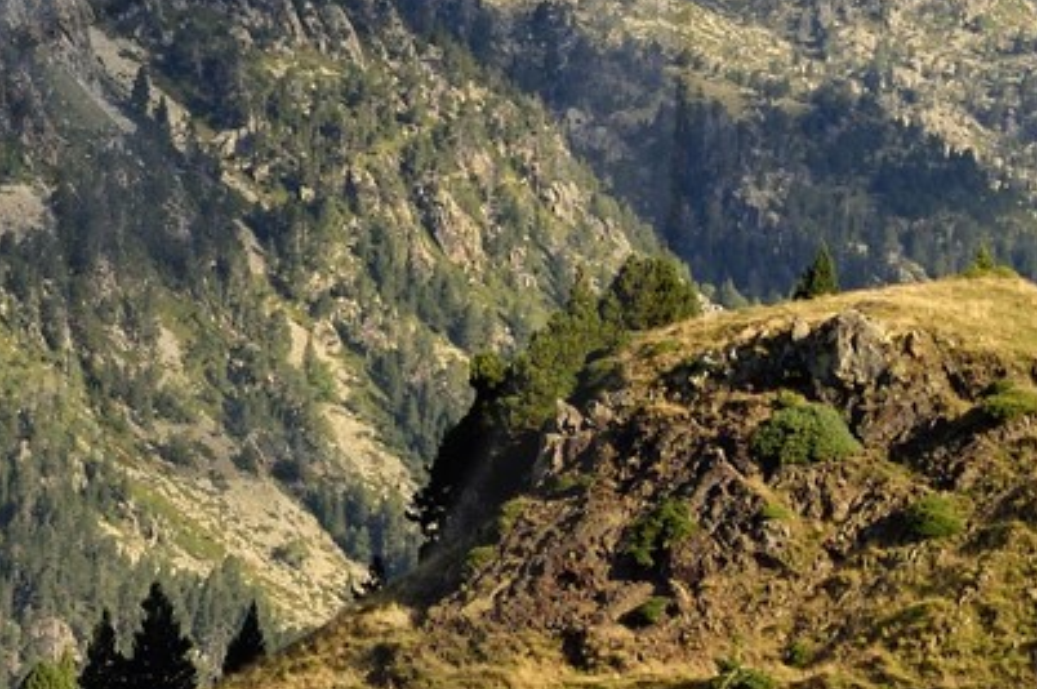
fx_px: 7106
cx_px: -387
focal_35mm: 247
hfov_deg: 8.2
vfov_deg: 5.5
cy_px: 61
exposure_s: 1/500
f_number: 9
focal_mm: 62
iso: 200
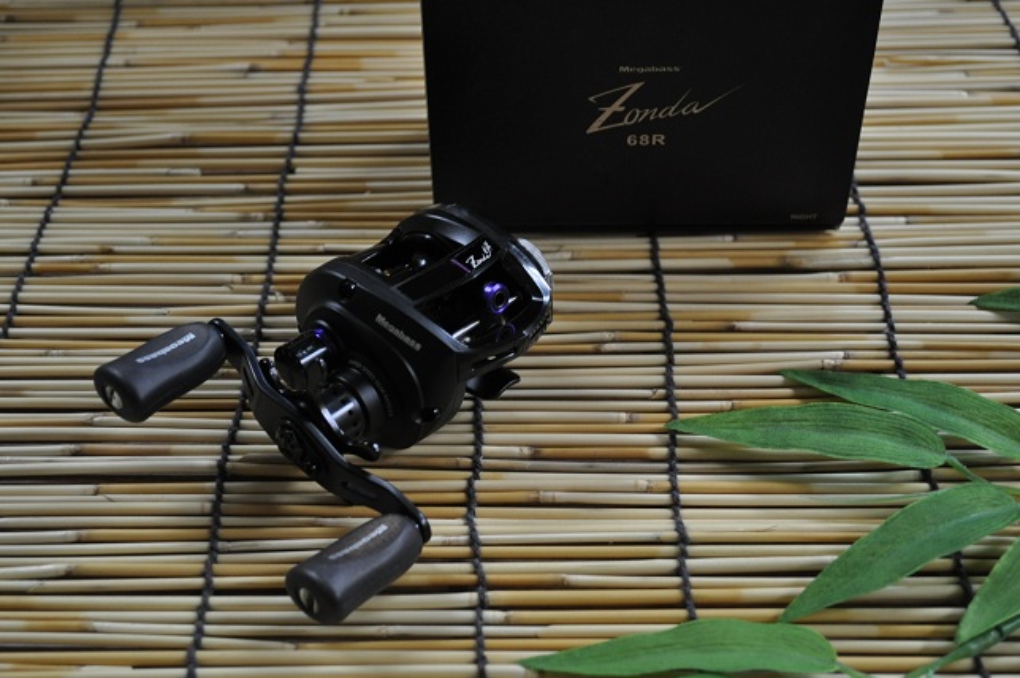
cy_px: 339
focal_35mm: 52
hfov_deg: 37.9
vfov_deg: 25.7
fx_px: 1486
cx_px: 510
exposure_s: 1/30
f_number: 5
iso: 800
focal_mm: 35
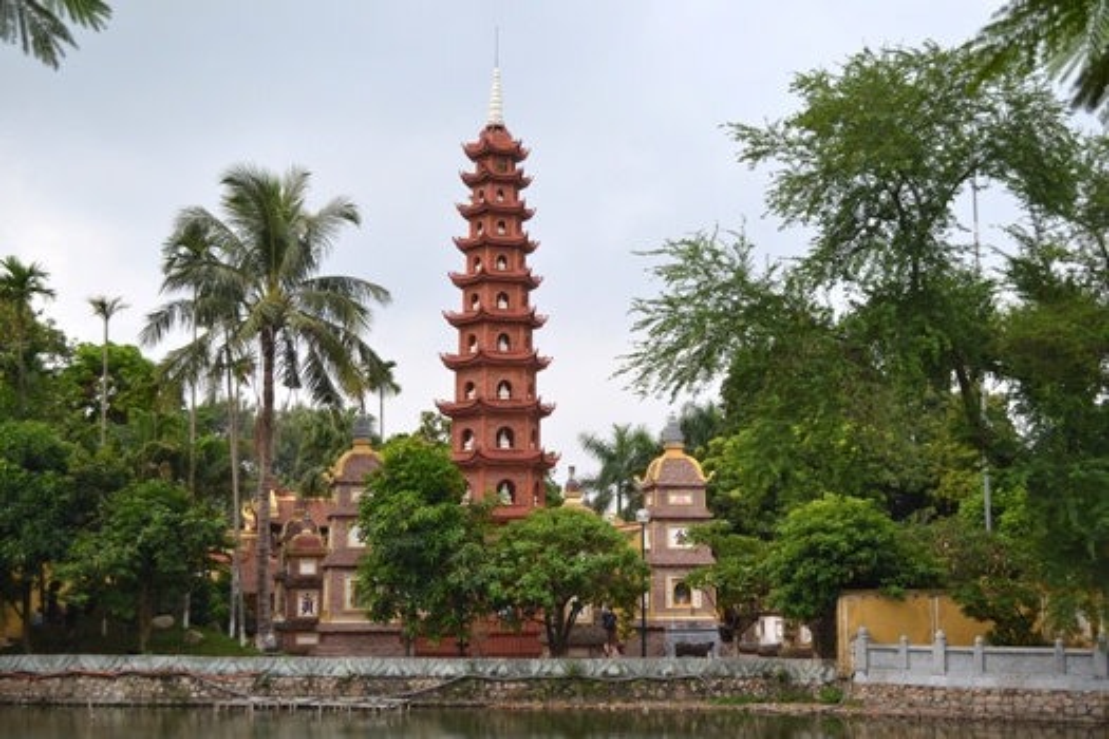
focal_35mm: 48
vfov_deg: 28.1
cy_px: 370
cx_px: 554
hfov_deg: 41.1
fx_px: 1479
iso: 400
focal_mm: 32
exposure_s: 1/1250
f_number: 5.6
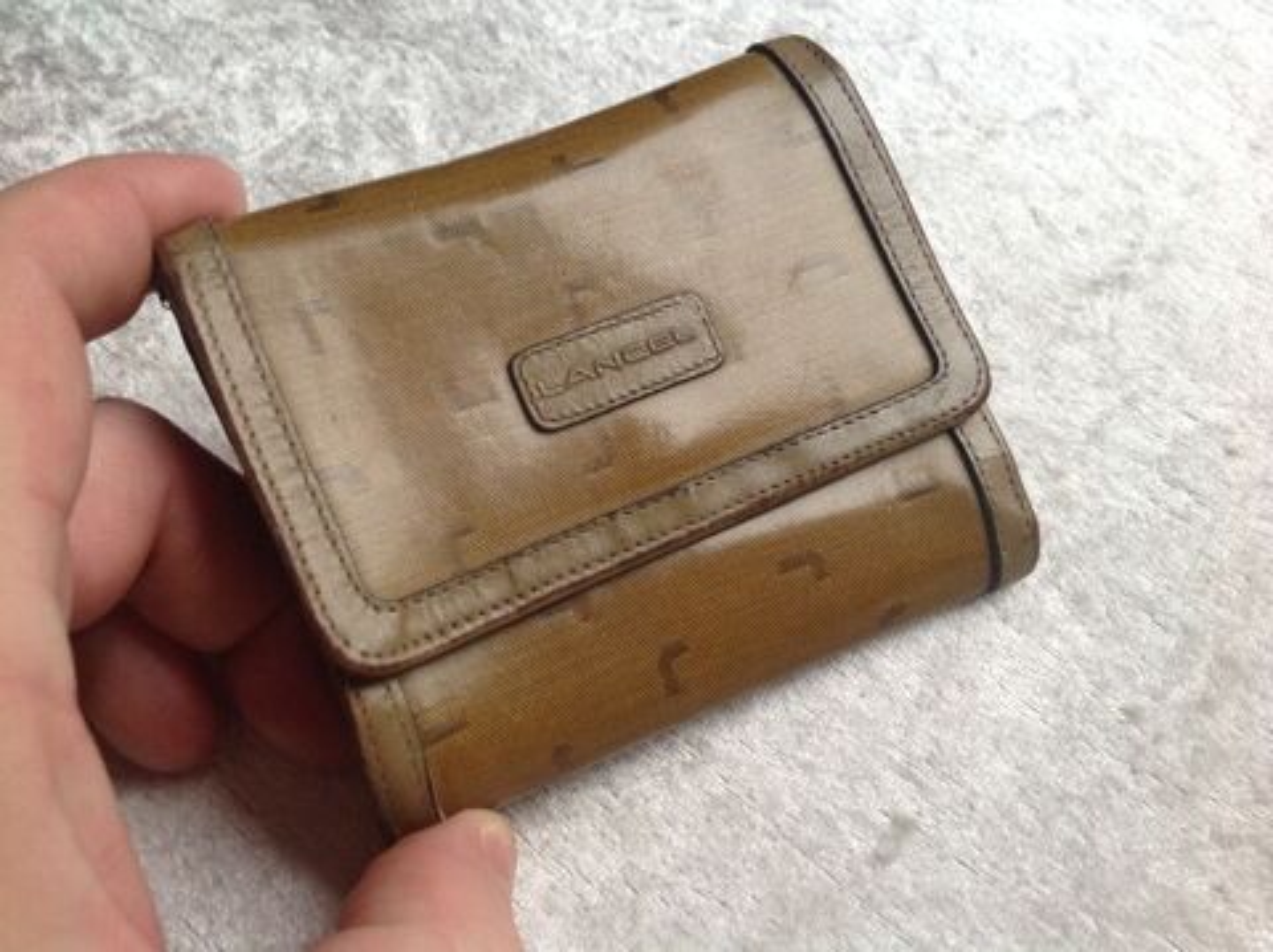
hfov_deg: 52.7
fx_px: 1286
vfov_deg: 40.6
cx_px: 636
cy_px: 476
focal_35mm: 35
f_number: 2.4
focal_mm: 4.28
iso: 125
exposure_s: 1/15
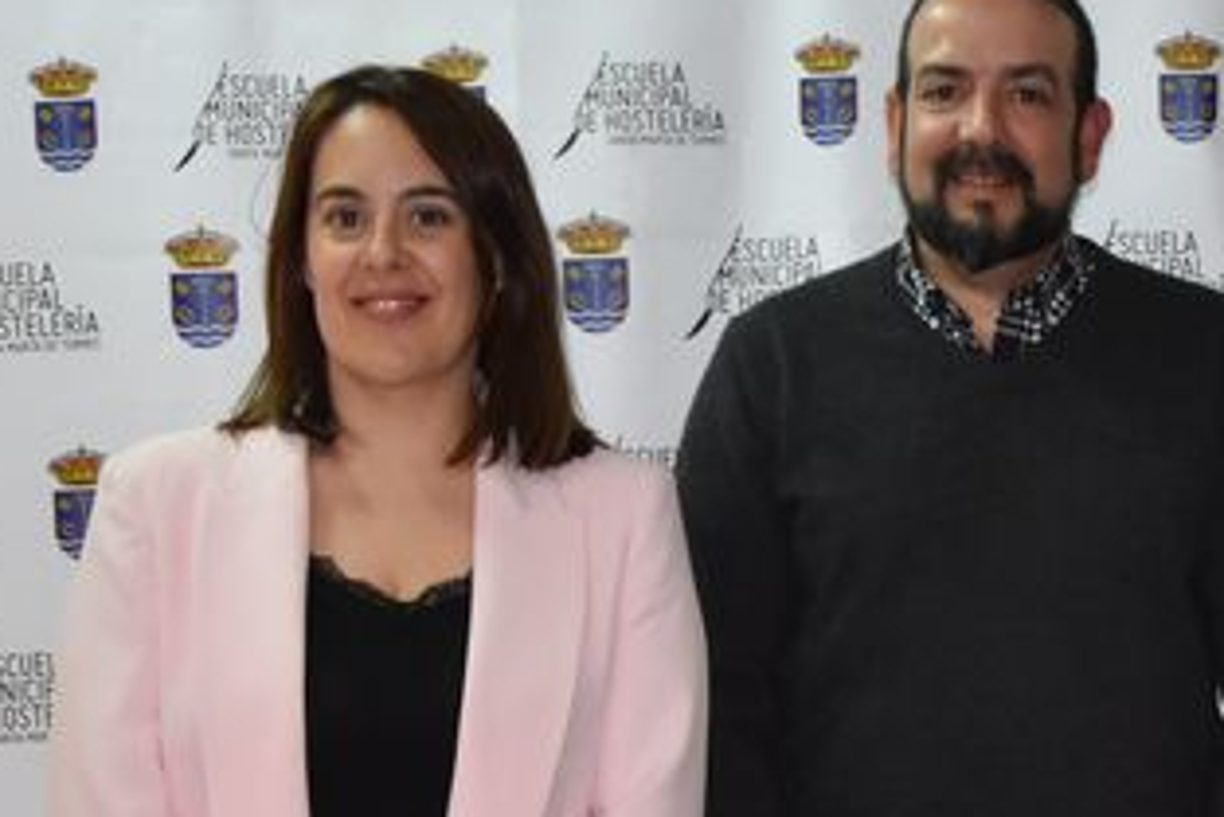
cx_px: 1224
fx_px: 3785
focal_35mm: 111
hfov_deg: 17.9
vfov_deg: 12.3
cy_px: 688
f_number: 5
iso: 800
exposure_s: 1/100
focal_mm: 29
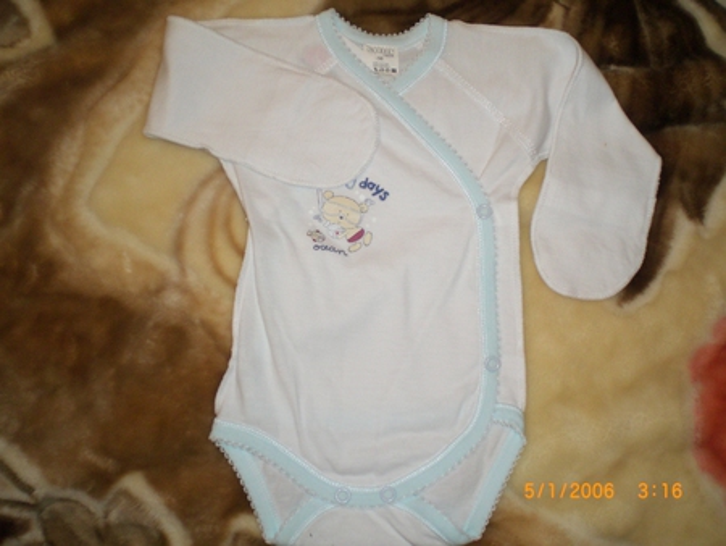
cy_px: 273
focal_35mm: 38
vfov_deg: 37.8
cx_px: 363
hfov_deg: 49.0
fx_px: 797
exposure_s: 1/60
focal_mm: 6.3
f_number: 3.1
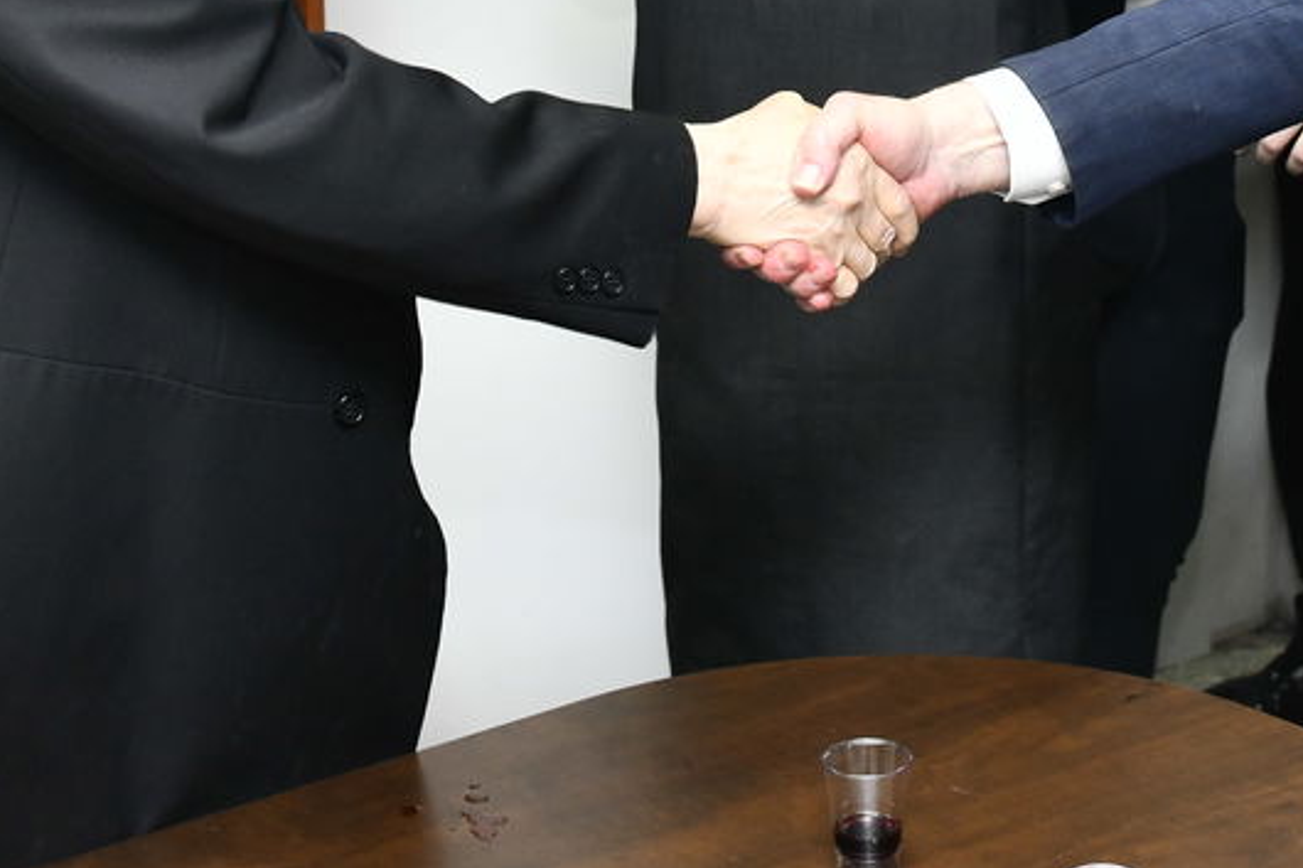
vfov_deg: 17.4
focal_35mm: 74
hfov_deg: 27.1
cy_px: -223
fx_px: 2677
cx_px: 924
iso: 640
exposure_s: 1/125
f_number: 5.6
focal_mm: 28
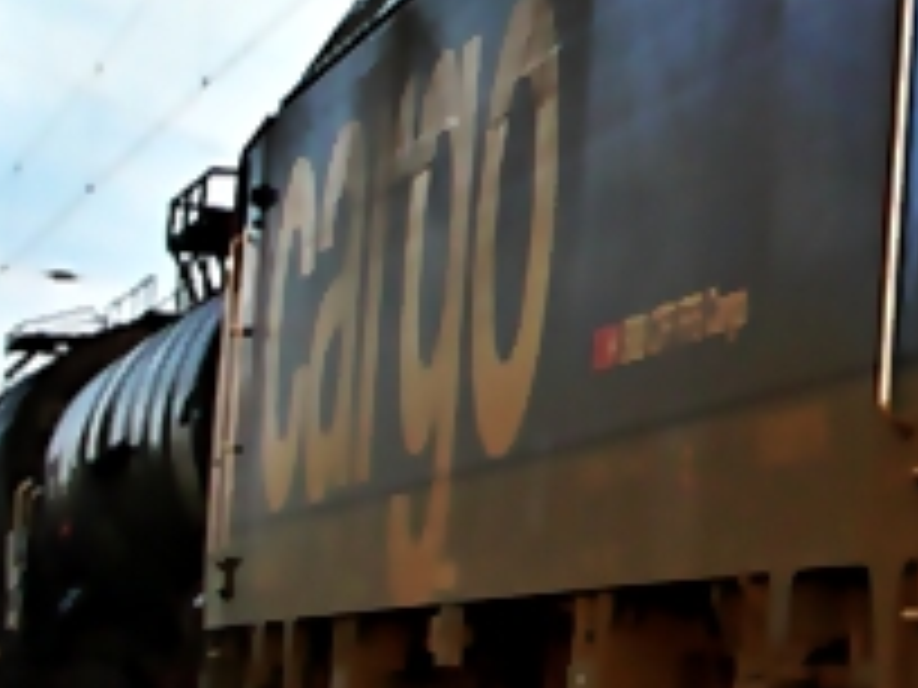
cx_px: 1224
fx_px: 4986
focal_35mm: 188
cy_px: 103
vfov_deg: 7.9
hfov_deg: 10.3
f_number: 3.5
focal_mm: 8
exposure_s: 1/64
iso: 50
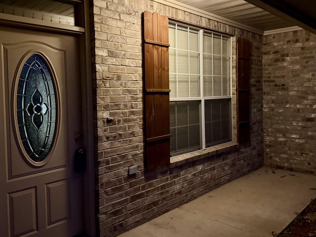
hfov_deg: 58.3
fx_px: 283
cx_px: 147
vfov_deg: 45.3
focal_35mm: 31
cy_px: 99
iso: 1600
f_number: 1.78
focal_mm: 6.76
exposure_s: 1/30
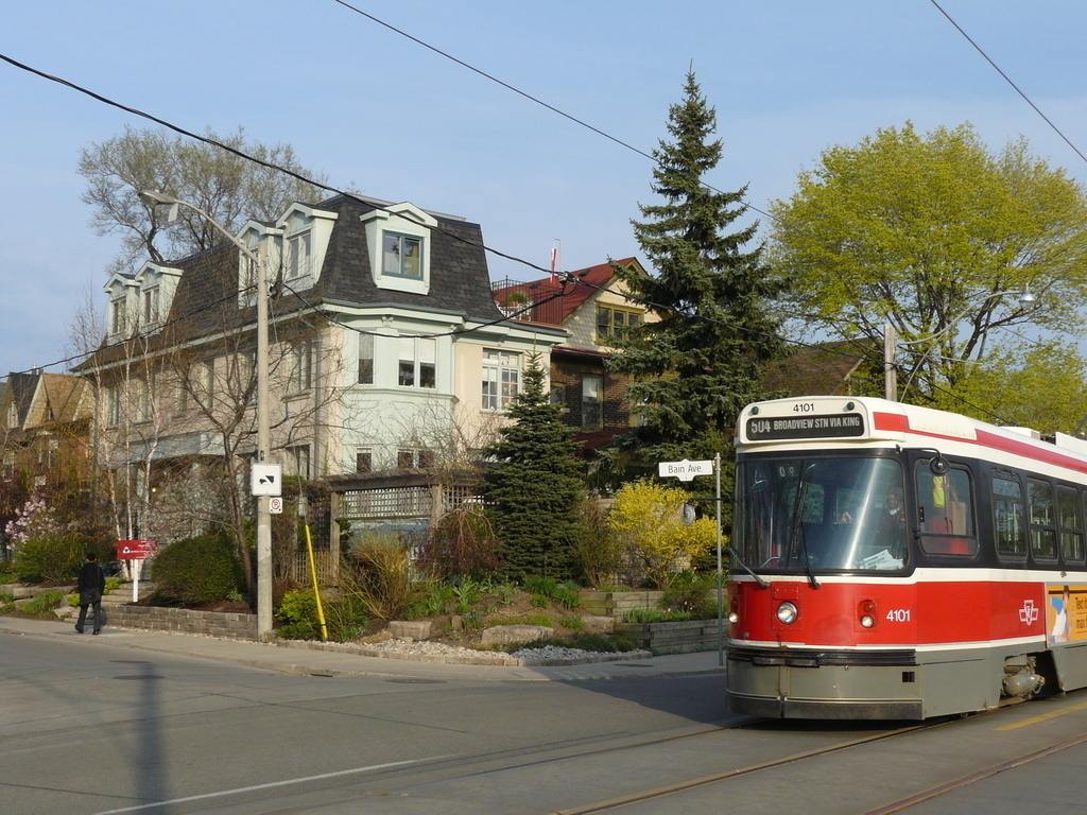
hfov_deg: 41.2
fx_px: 1444
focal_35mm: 46
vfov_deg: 31.5
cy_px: 408
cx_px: 544
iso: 100
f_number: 5.6
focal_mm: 7.7
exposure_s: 1/320
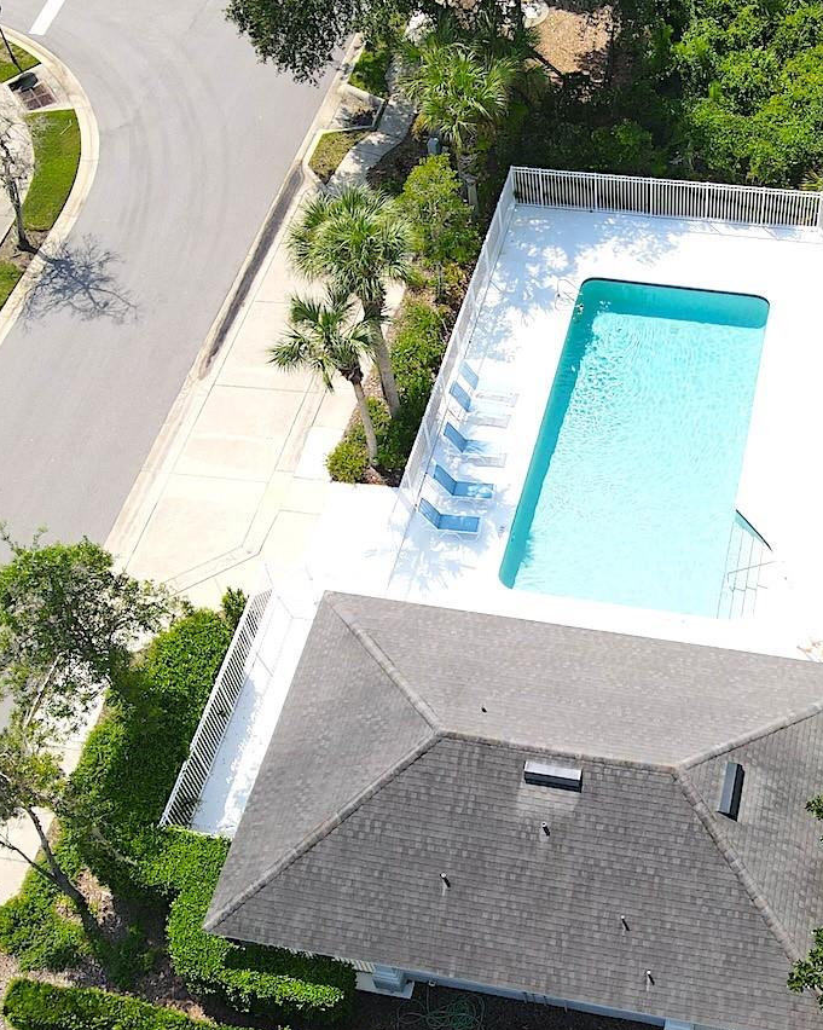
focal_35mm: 44
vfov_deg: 42.0
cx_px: 632
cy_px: 542
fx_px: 1340
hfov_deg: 33.4
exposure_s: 1/640
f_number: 2.8
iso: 100
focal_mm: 4.5
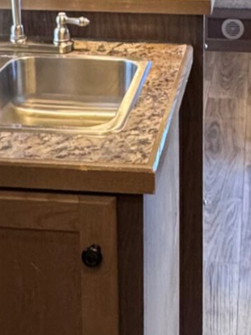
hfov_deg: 20.1
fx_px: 706
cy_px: -84
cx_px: 171
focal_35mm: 73
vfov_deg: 23.9
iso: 400
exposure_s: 1/60
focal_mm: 2.22
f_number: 2.2
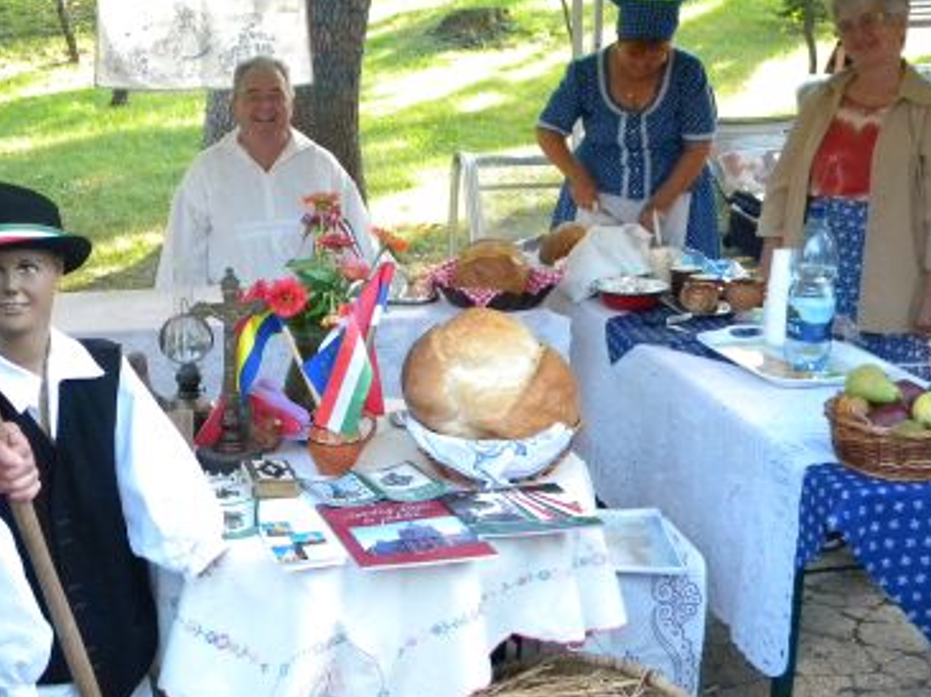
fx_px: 1317
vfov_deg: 29.6
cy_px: 379
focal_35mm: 49
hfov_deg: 38.0
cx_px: 234
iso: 400
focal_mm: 5
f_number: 3.5
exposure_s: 1/184
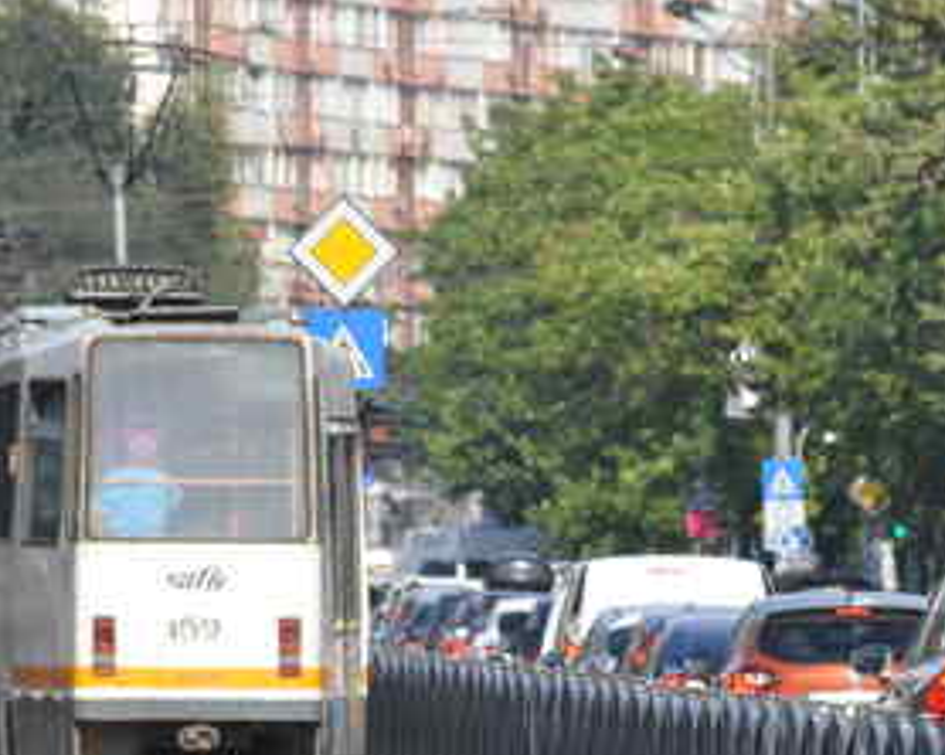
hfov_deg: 2.1
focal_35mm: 913
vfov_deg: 1.7
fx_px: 25517
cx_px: 816
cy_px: 716
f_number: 11
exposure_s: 1/500
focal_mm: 300
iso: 500
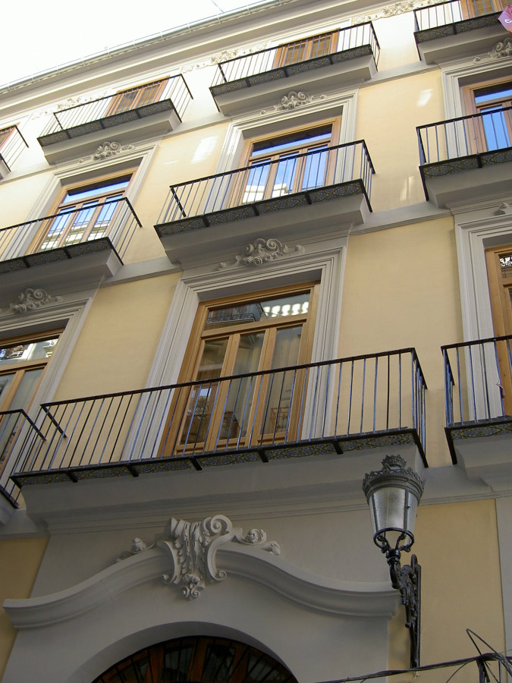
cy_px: 342
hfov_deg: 36.8
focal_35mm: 39
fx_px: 769
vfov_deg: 47.9
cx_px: 256
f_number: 2.8
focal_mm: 8
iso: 100
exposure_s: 1/96.2
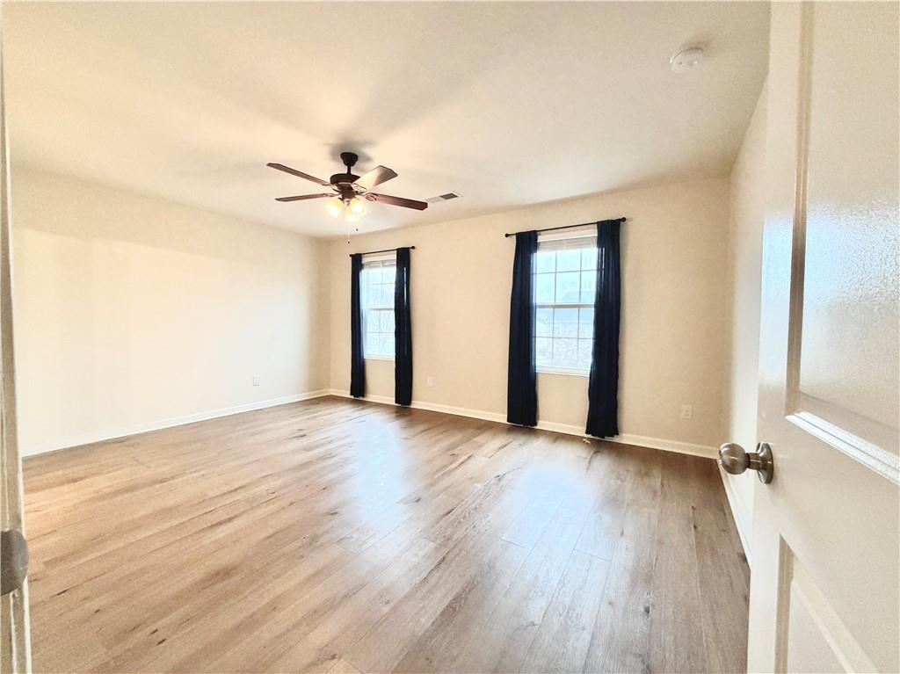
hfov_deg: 102.1
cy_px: 337
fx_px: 364
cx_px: 450
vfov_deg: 85.6
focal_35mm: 14
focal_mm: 2.22
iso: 400
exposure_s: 1/60
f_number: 2.2
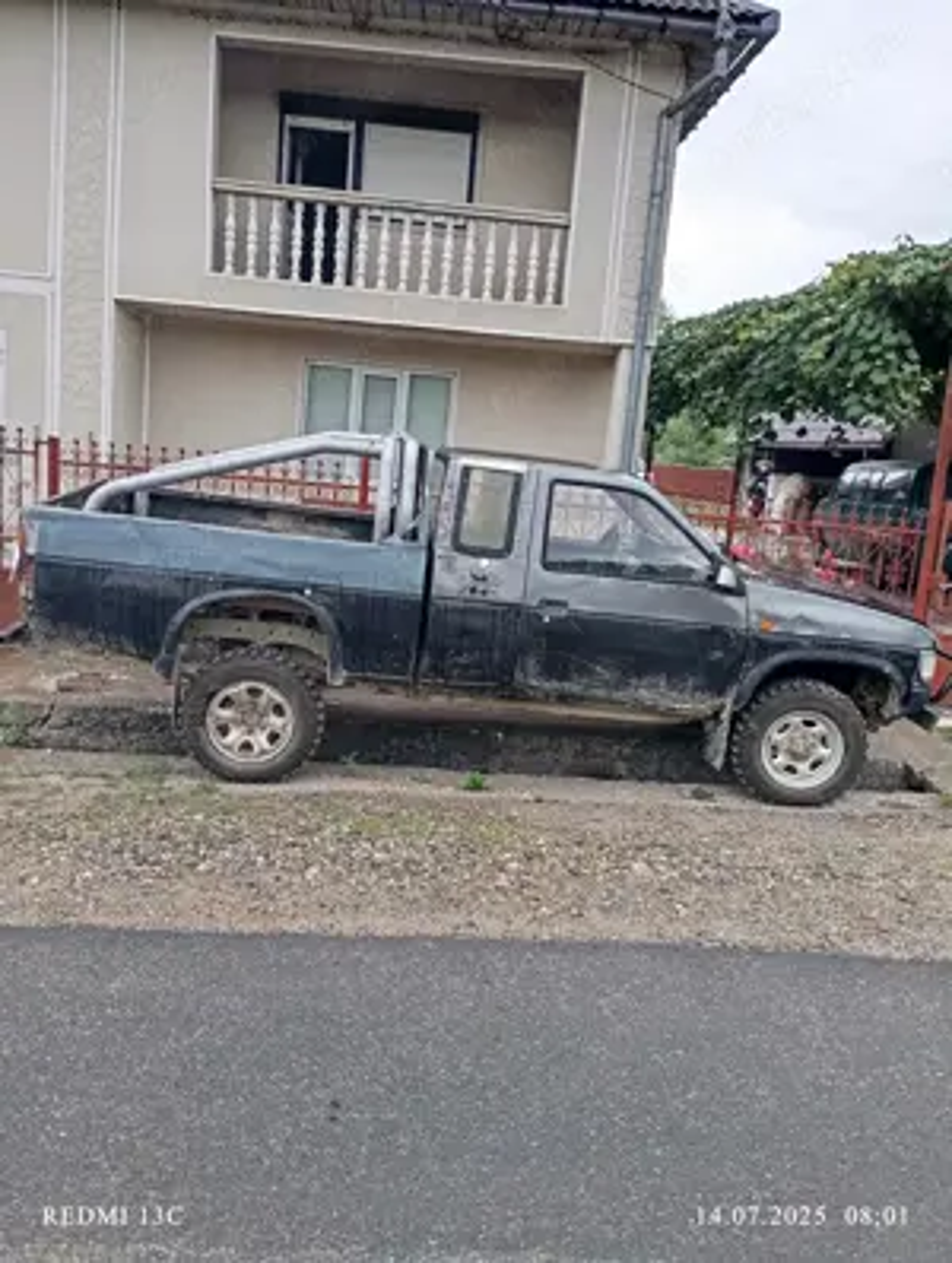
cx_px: 476
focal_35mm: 28
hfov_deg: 49.9
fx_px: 1023
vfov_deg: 63.4
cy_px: 632
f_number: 1.8
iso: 352
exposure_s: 1/50
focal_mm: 4.27
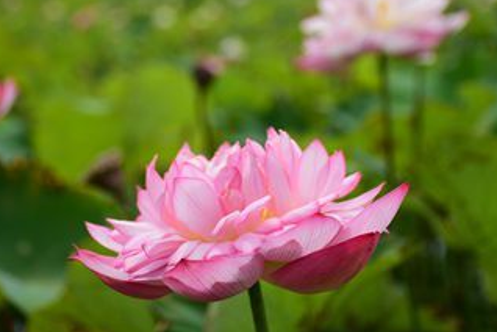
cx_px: 205
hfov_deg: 20.6
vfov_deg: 13.8
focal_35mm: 99
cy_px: 106
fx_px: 1367
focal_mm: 42
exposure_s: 1/800
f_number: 5
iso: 100
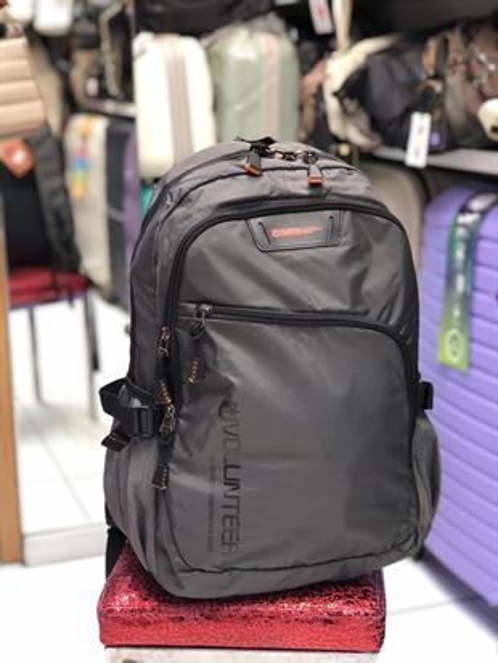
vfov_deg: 33.8
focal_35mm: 57
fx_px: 1093
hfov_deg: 25.7
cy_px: 332
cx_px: 249
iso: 80
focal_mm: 6.6
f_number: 2.8
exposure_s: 1/33
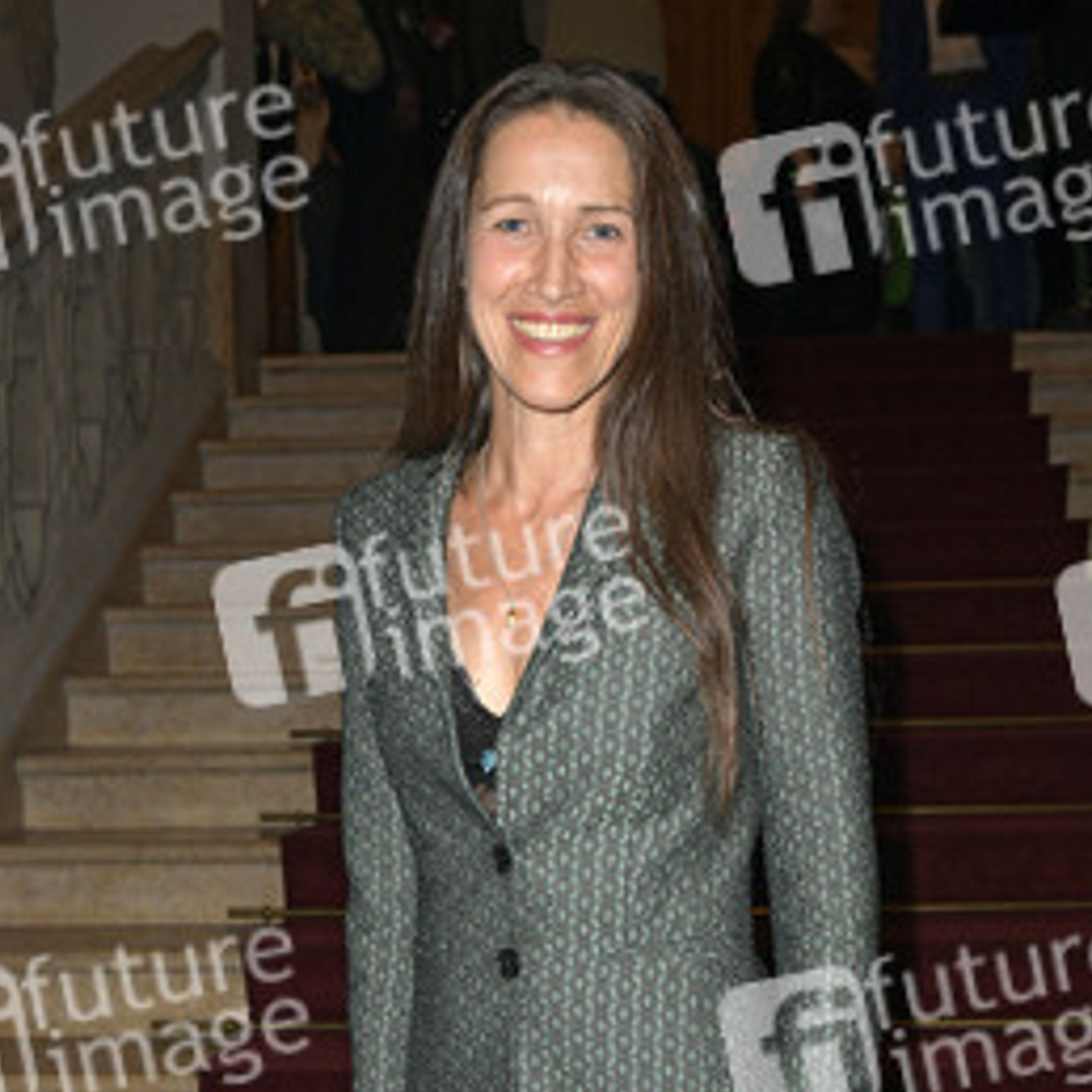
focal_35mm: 55
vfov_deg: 30.6
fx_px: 1963
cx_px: 552
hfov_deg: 31.1
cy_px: 818
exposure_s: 1/250
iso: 1600
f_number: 7.1
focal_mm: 42
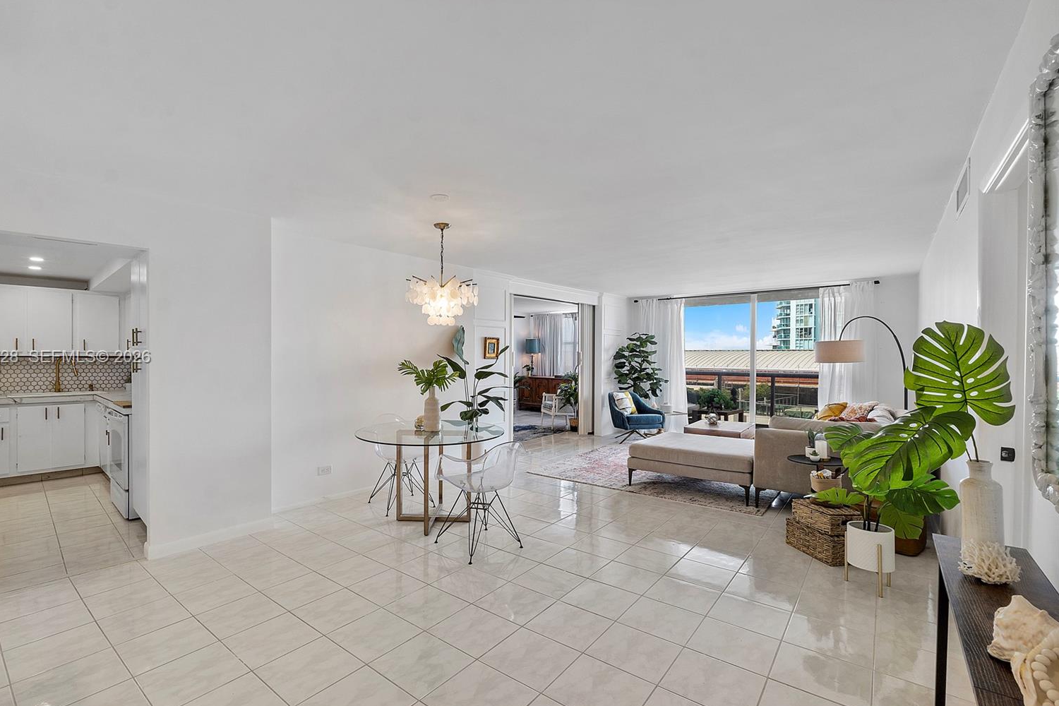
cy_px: 358
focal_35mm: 16
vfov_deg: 73.7
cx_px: 496
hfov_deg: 96.6
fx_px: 471
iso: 160
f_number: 11
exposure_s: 1/20
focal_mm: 10
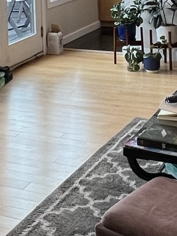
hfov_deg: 18.7
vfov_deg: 22.4
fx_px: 538
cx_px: 74
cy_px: -63
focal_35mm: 79
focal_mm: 1.57
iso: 100
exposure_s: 1/120
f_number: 1.8
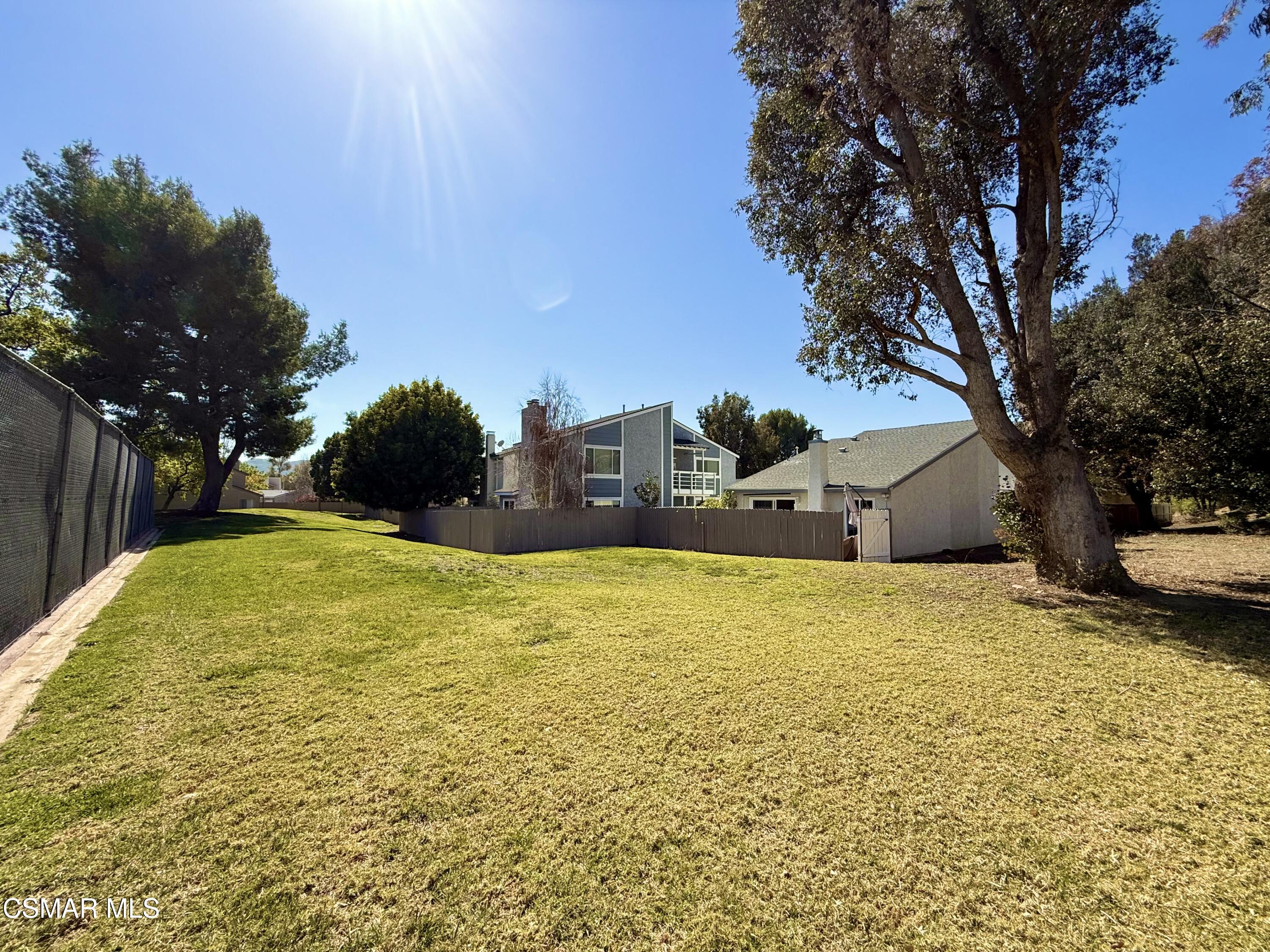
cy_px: 476
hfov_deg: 102.1
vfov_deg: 85.7
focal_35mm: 14
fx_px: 514
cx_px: 635
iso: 50
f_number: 2.2
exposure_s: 1/2841
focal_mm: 2.22
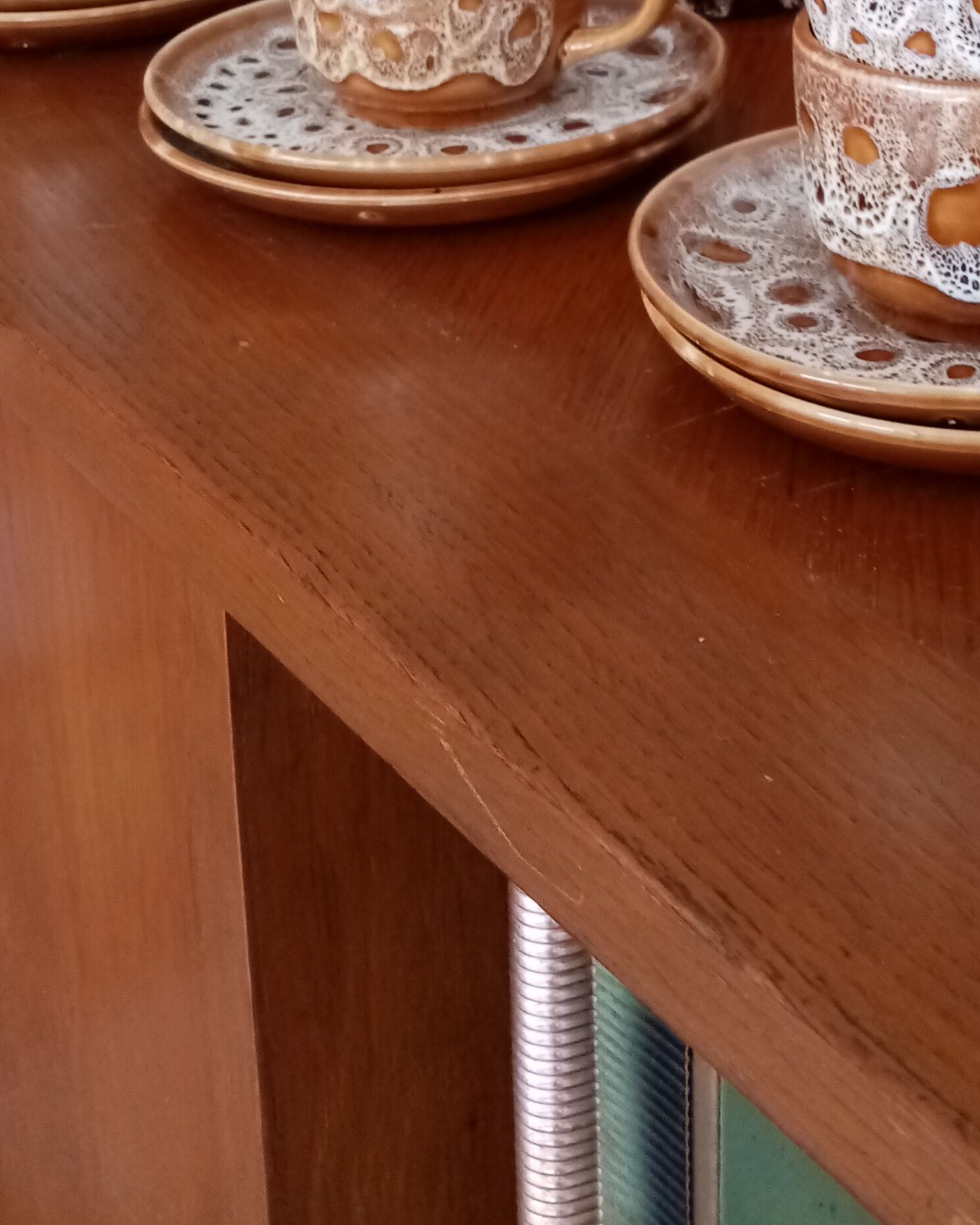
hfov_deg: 25.9
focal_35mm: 57
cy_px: -108
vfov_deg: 29.8
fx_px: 2066
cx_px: 856
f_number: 1.8
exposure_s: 1/33.3
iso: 237
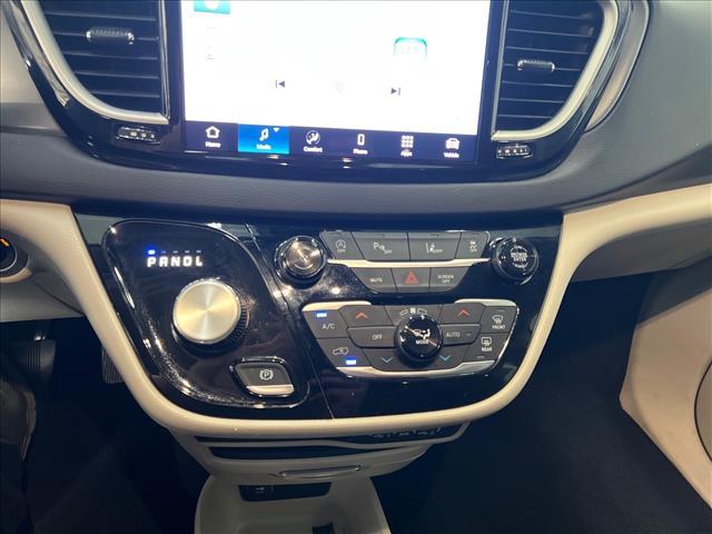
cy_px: 267
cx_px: 356
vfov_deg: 53.1
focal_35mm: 26
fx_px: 535
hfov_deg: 67.3
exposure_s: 1/40
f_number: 1.5
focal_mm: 5.7
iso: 400
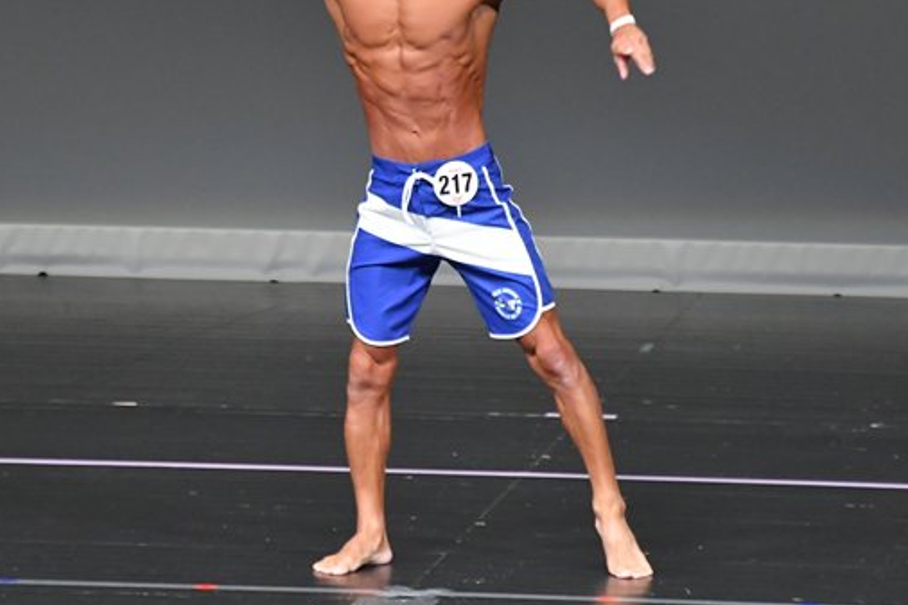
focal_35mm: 528
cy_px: 199
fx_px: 13312
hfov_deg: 3.9
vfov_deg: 2.6
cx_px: 414
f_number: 5.6
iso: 5000
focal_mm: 230
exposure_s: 1/400
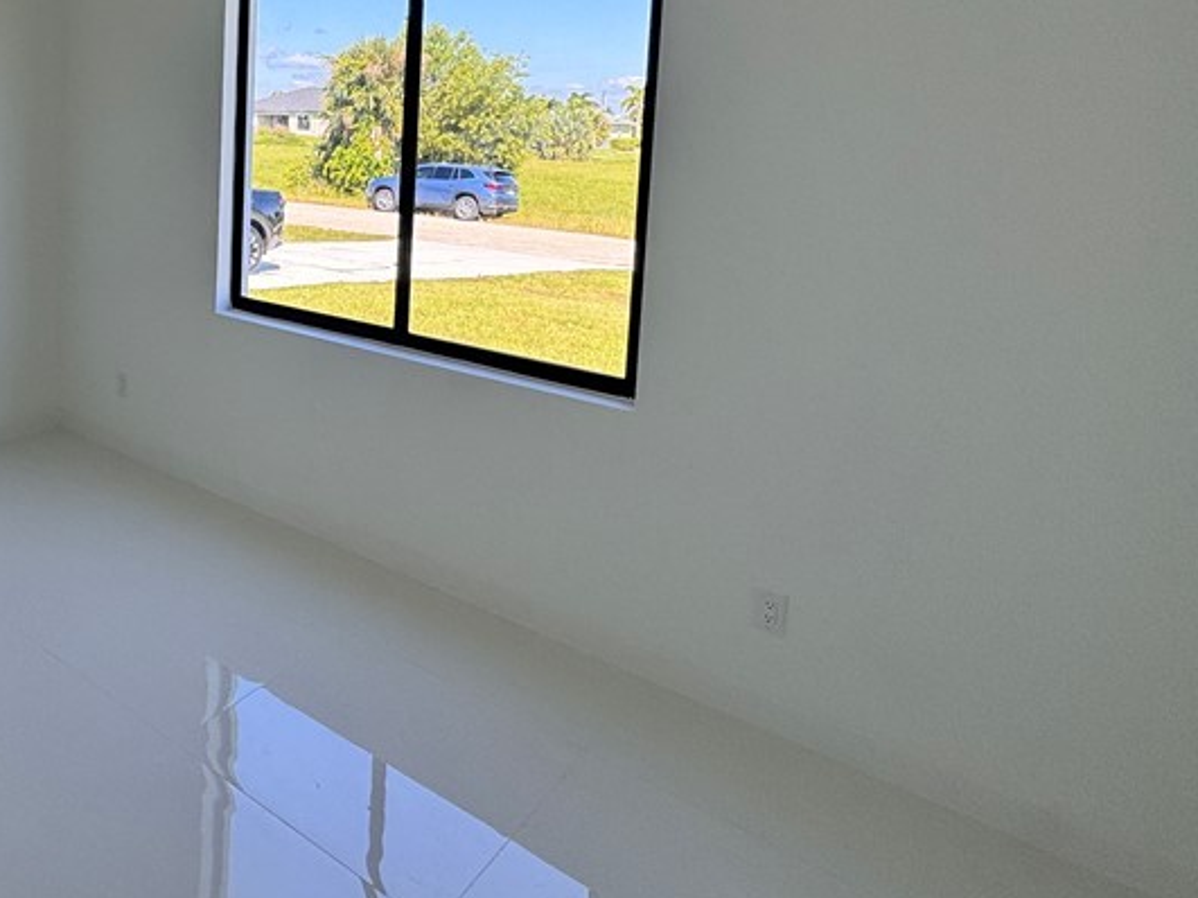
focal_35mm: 27
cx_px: 205
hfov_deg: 59.1
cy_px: 199
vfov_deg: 48.8
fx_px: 934
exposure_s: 1/324
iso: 40
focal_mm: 2.22
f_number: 2.2
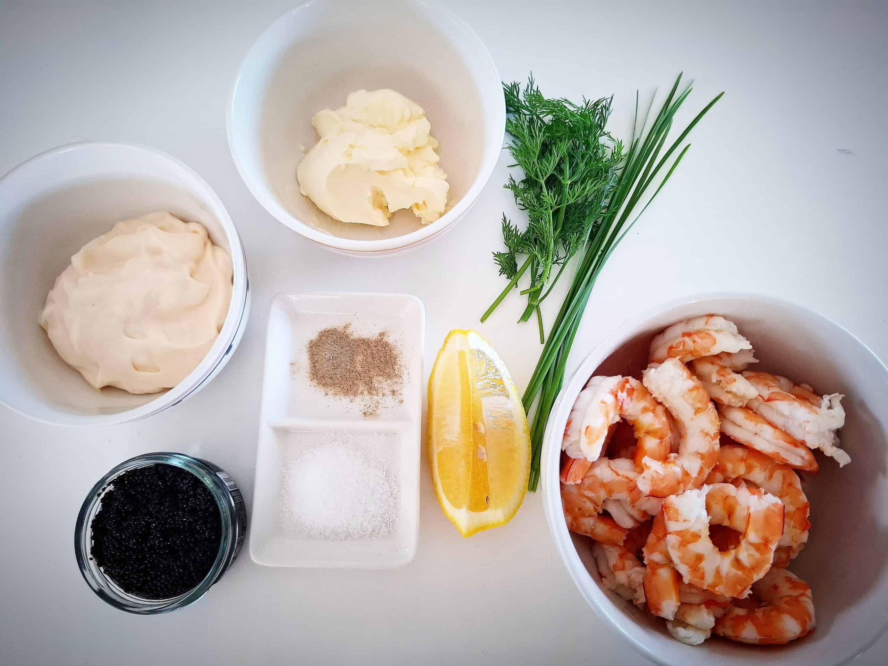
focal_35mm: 23
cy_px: 333
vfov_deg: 58.9
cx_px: 444
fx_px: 590
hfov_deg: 73.9
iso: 320
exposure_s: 1/100
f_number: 1.8
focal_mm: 5.54
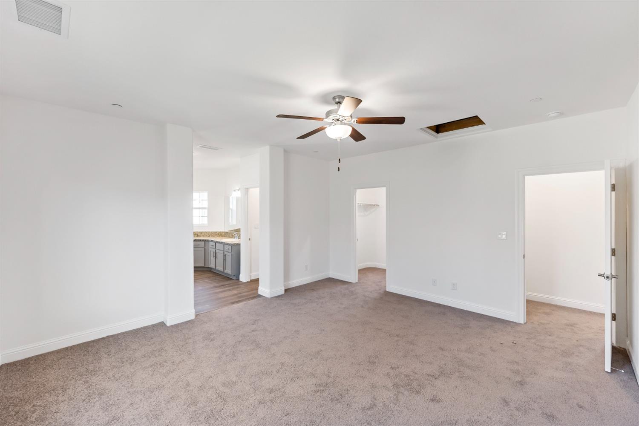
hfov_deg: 104.3
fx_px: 248
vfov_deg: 81.2
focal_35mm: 14
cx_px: 320
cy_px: 213
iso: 500
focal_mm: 14
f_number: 4
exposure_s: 1/160
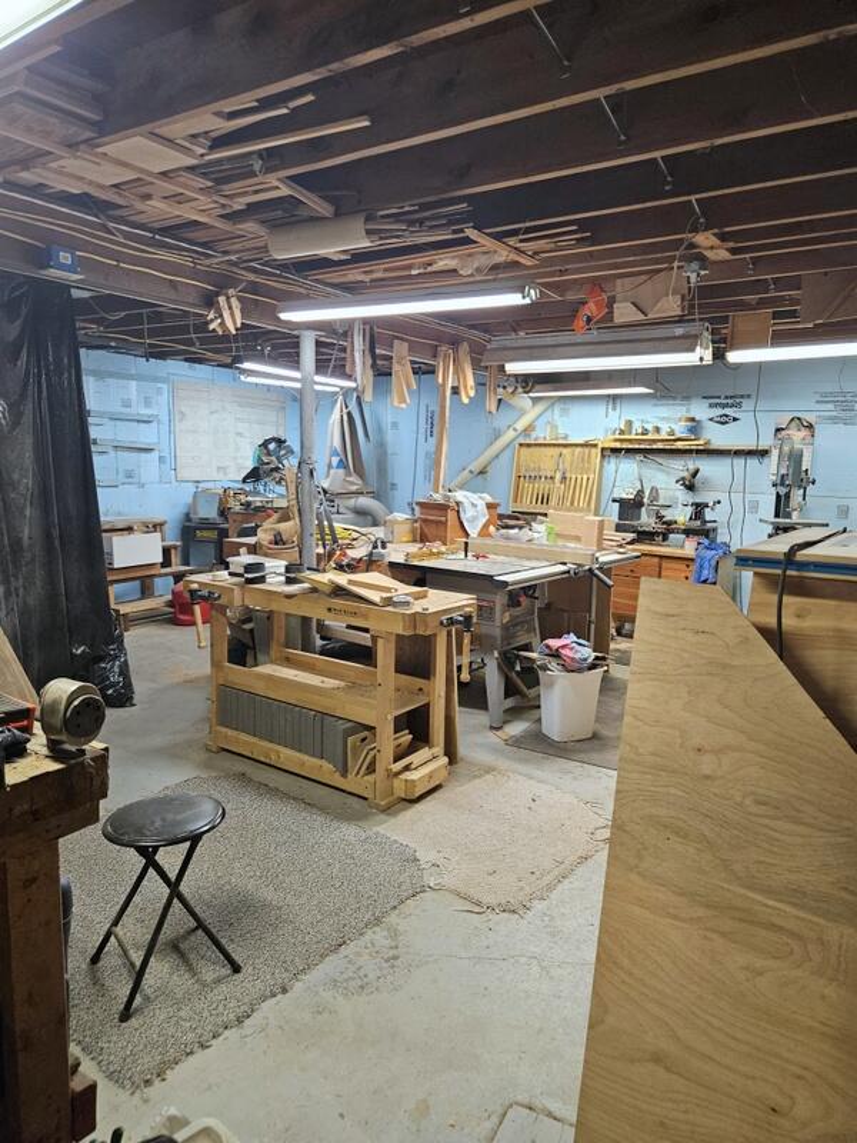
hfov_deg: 58.9
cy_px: 572
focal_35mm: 23
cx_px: 428
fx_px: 759
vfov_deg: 73.9
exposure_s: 1/120
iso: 400
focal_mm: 5.4
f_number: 1.8
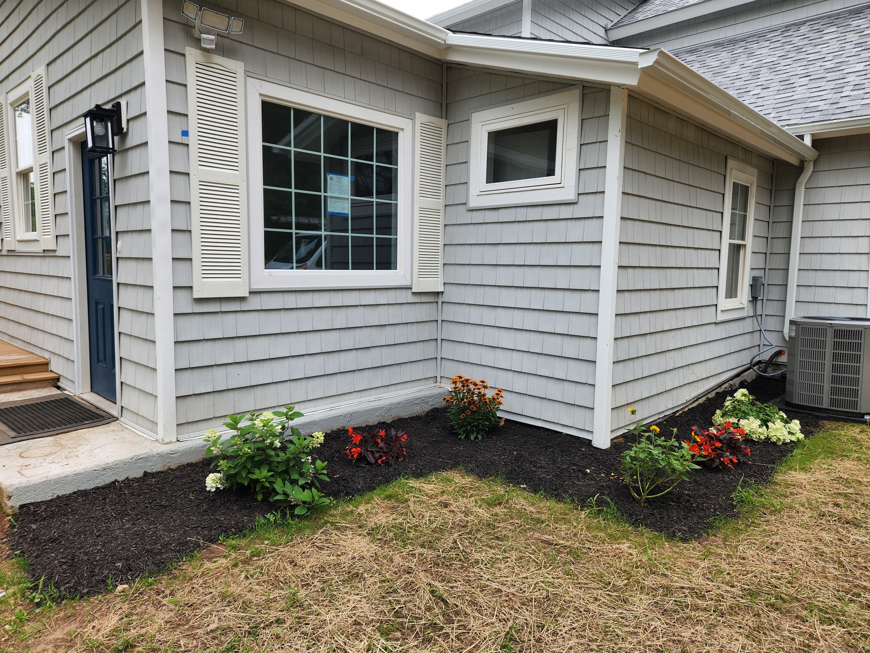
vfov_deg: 58.9
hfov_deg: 73.9
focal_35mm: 23
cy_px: 326
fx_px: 578
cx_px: 435
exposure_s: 1/309
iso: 20
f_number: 1.8
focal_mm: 5.4
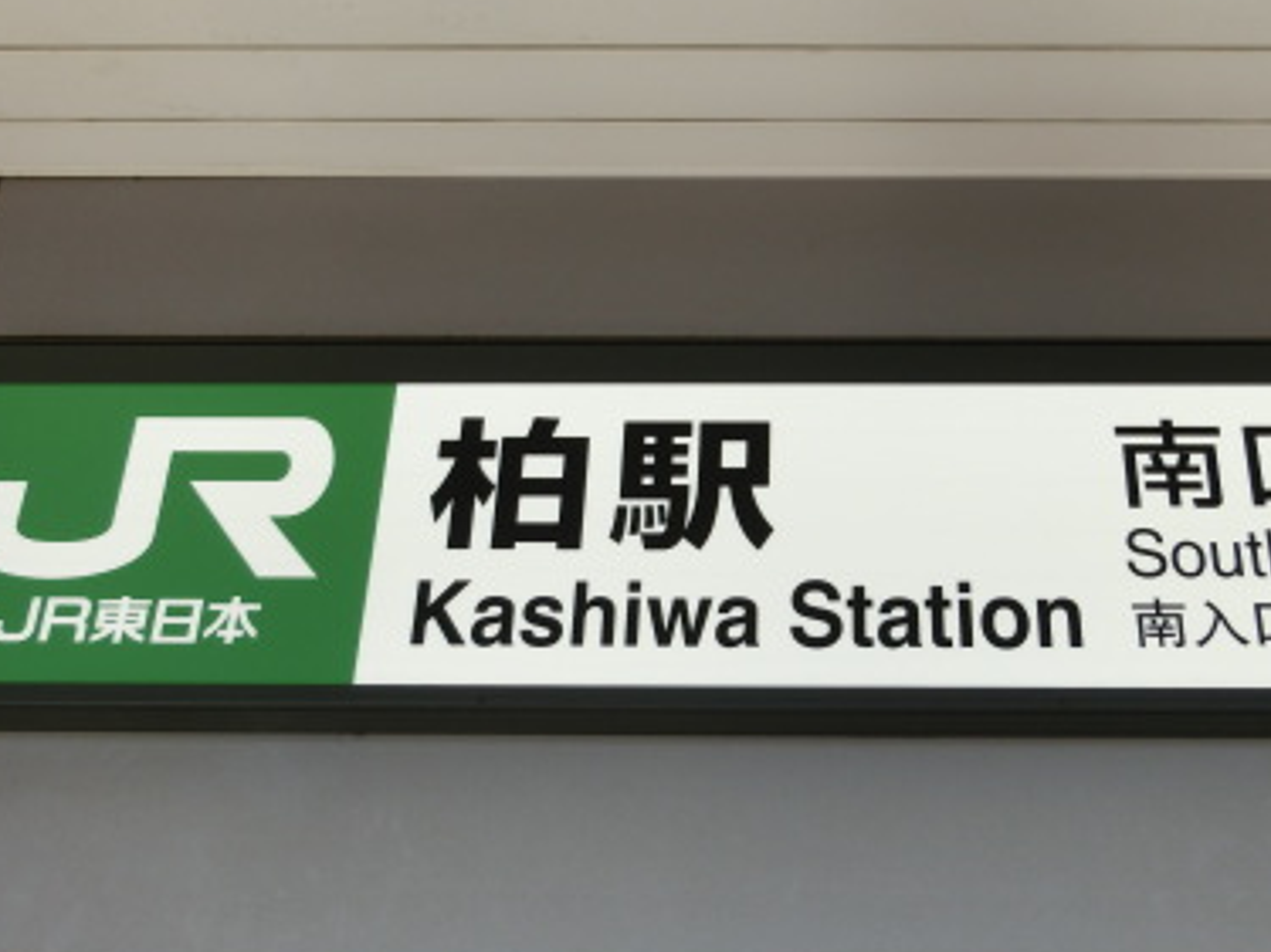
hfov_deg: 33.1
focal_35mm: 58
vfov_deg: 25.2
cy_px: 379
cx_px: 766
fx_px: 2129
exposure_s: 1/200
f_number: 3.9
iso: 80
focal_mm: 6
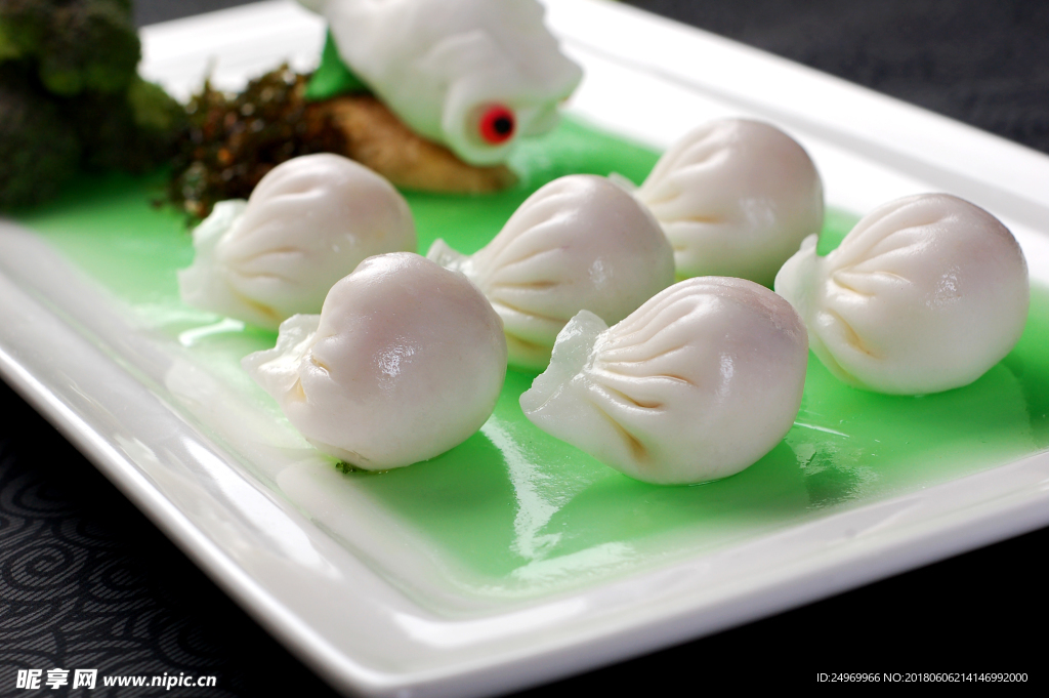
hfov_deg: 27.0
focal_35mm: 75
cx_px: 524
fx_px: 2184
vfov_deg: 18.2
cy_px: 349
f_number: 6.3
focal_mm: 50
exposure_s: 1/640
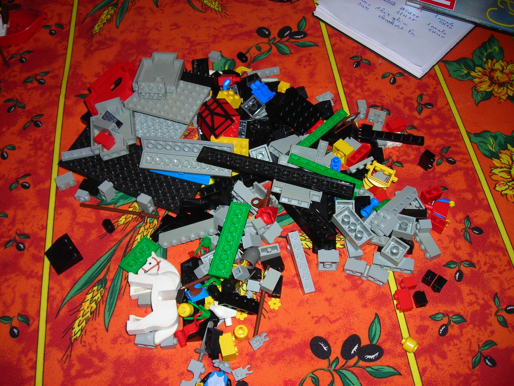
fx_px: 564
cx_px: 257
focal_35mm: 38
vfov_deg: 37.7
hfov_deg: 49.0
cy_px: 193
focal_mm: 6.3
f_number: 3.2
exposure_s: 1/60.1
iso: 50
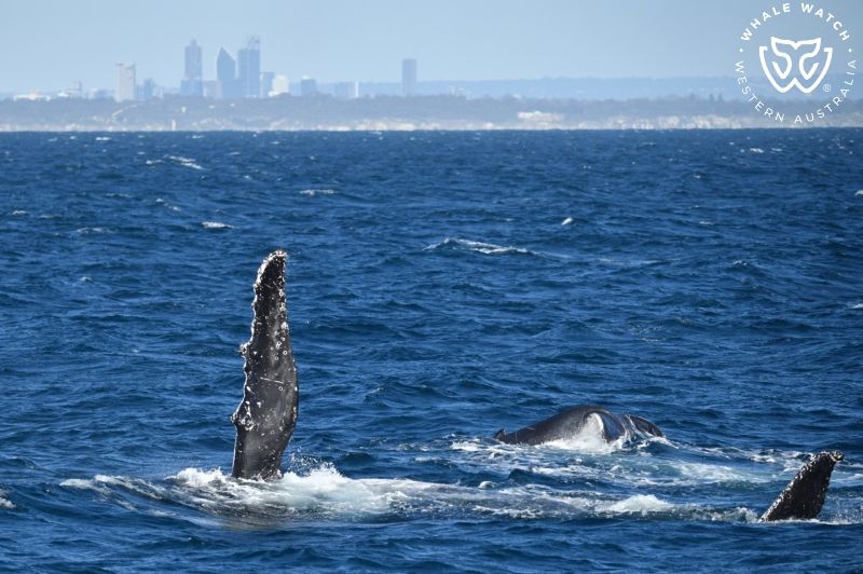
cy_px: 287
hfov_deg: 6.9
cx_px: 432
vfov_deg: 4.6
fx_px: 7186
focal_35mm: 300
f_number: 5.6
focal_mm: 300
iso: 1100
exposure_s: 1/8000
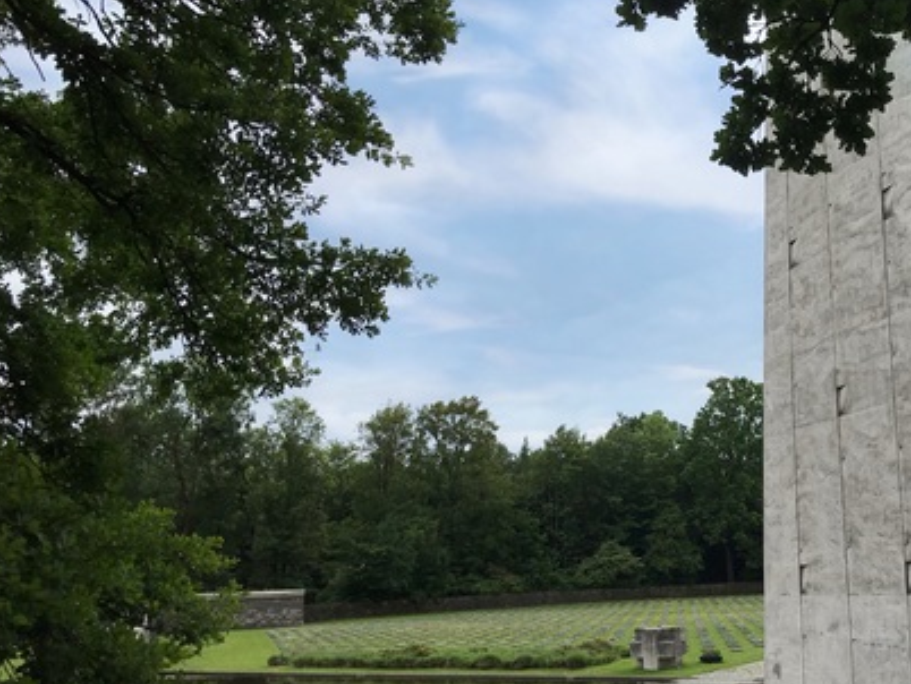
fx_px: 1027
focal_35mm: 39
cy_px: 433
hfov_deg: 47.1
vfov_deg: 36.6
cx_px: 605
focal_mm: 3.99
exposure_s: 1/1709
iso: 20
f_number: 1.8
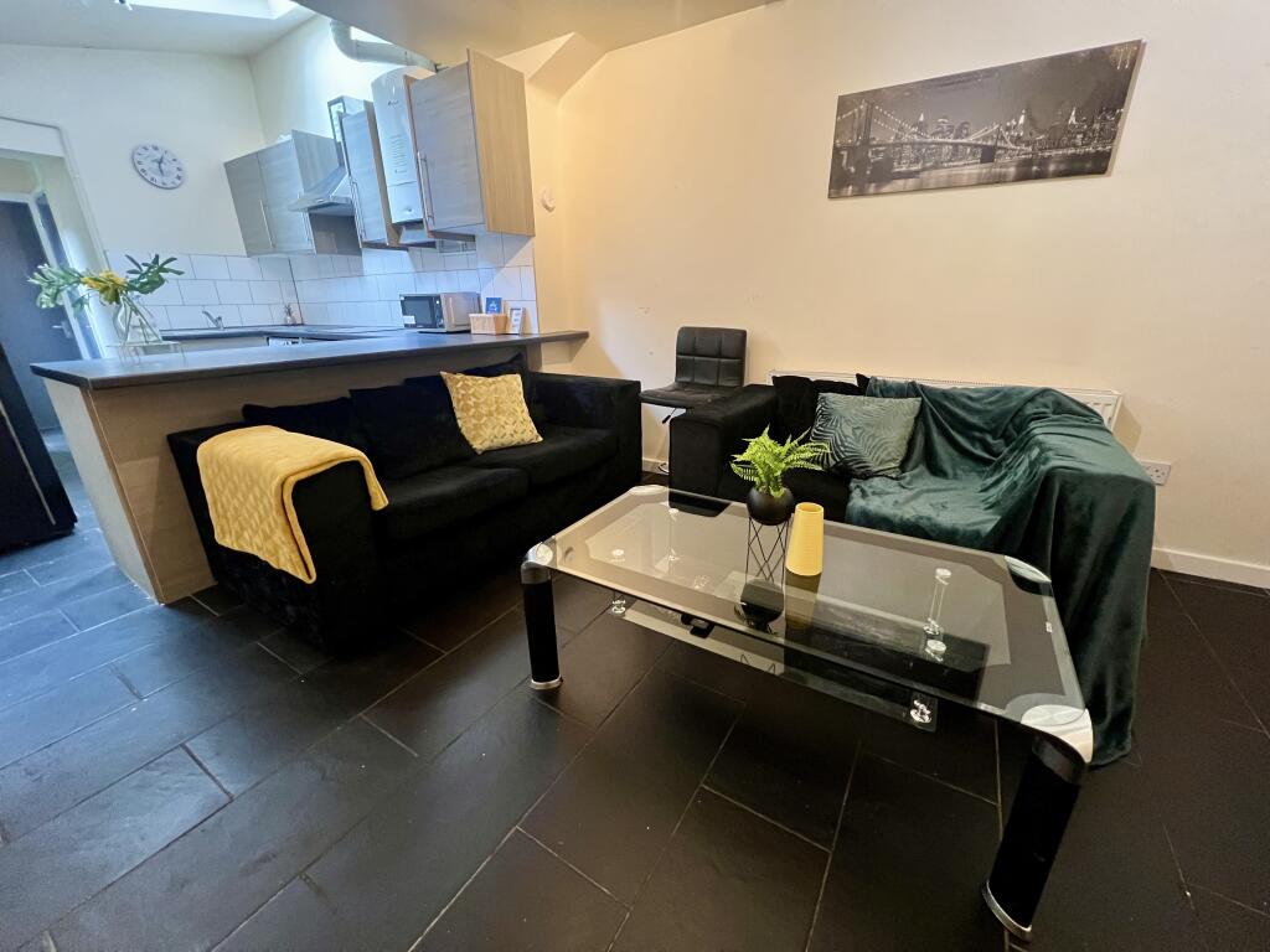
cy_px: 476
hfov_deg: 106.2
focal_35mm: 13
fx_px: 477
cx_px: 635
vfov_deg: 89.9
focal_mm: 1.57
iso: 1000
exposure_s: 1/50
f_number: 1.8
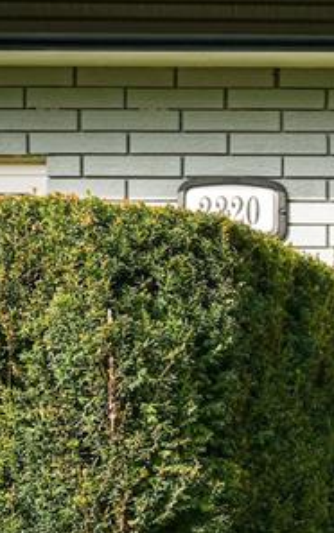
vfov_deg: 18.5
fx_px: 1585
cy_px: 550
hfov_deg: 10.3
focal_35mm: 109
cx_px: 826
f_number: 6.3
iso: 40
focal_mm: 31
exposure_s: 1/125
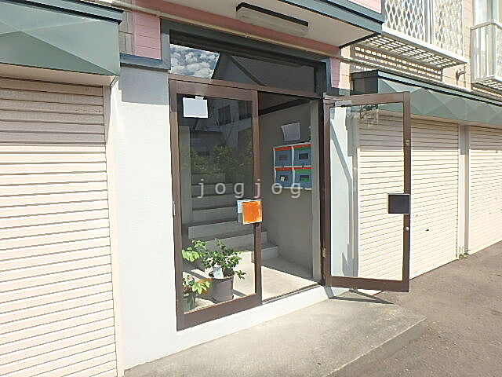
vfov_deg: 63.4
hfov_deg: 79.0
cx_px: 251
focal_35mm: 21
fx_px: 305
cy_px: 188
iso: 125
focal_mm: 3.7
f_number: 3.5
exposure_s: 1/640
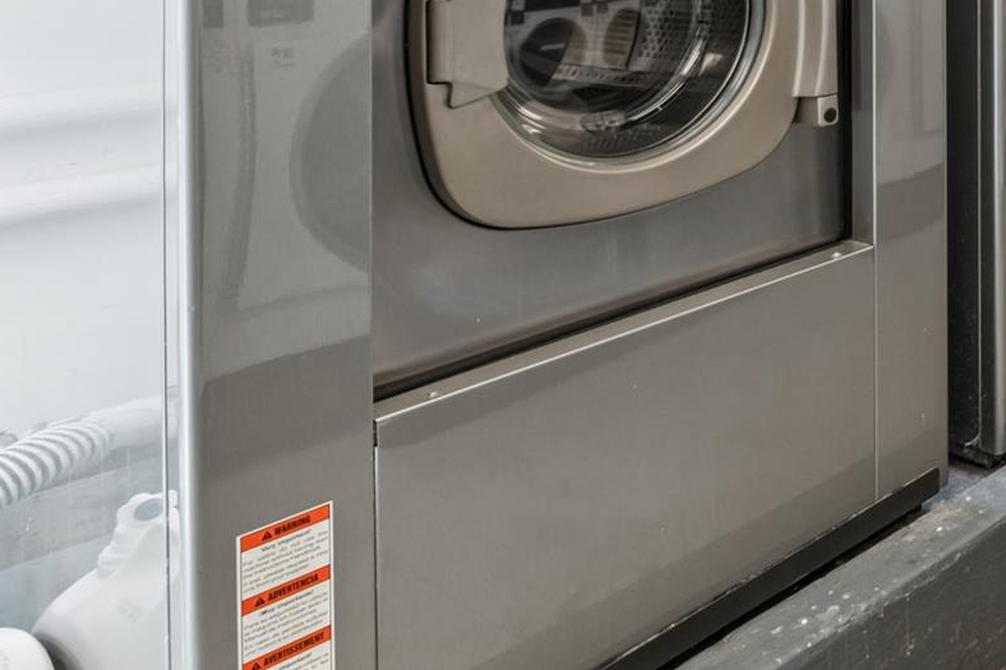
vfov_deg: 30.2
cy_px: -90
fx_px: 1090
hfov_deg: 35.4
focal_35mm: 39
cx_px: 1282
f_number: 14
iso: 640
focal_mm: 15
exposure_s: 1/13
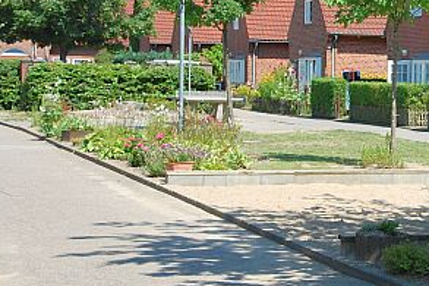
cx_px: 428
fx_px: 1608
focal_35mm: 135
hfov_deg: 14.9
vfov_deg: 10.1
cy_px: 93
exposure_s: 1/320
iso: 200
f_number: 9
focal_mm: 44
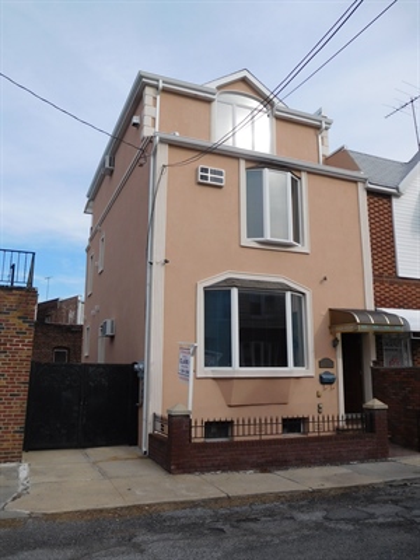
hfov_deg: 49.7
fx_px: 453
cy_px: 280
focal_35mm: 28
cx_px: 210
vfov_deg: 63.4
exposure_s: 1/1250
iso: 125
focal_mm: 5
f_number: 3.5
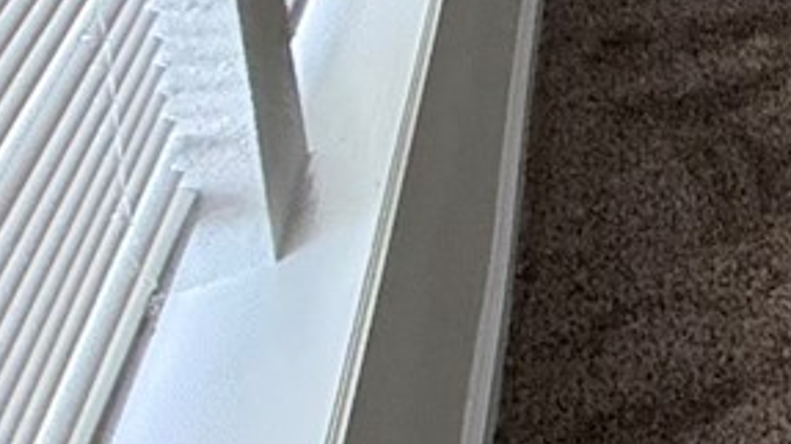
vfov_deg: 11.1
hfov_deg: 13.3
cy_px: -723
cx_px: 2111
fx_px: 1782
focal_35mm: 85
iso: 125
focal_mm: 2.22
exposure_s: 1/99
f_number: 2.2
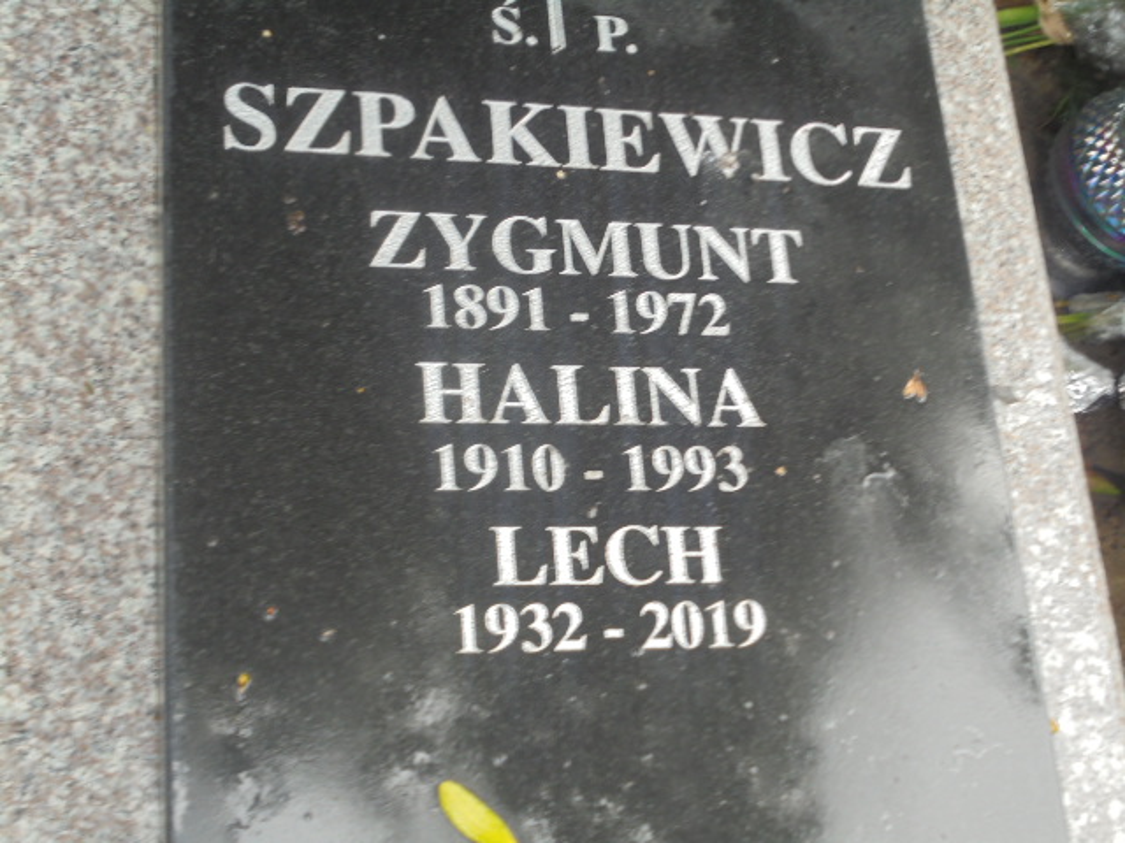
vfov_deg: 29.7
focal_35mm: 49
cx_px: 562
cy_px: 422
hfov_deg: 38.9
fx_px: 1592
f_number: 4.8
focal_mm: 8.9
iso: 100
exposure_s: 1/50
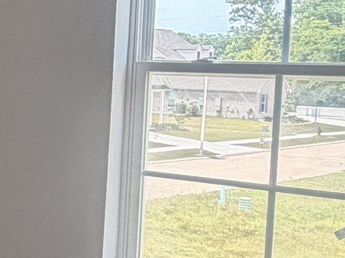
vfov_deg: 16.2
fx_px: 906
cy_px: 114
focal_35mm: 91
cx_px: -304
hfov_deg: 17.1
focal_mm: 2.22
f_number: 2.2
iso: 64
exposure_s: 1/121
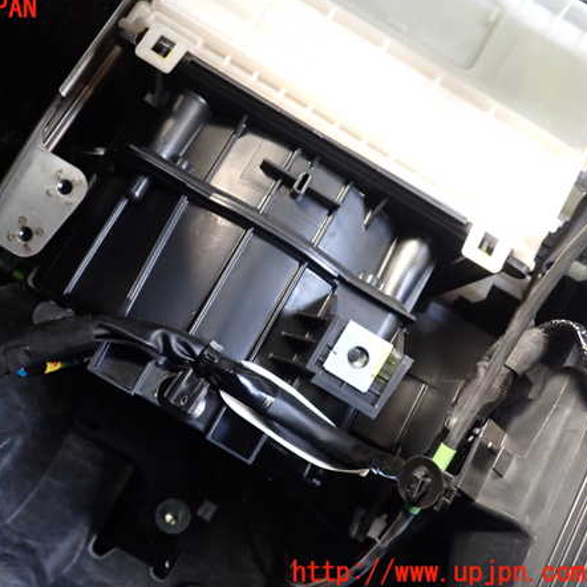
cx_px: 194
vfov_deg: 46.0
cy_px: 291
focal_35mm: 36
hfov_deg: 45.3
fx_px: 691
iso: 320
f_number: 2.3
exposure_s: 1/30
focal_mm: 5.4
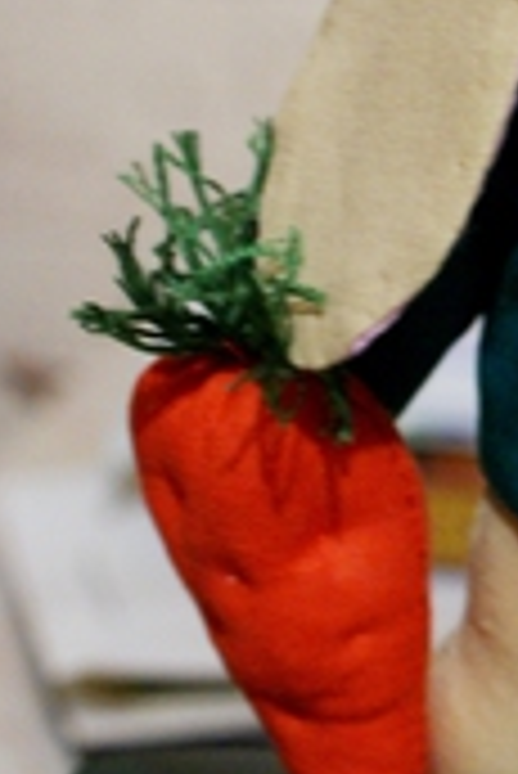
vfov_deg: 12.2
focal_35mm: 168
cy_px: 117
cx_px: 757
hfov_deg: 8.1
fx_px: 3610
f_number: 5.6
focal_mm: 35
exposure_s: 1/10
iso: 800
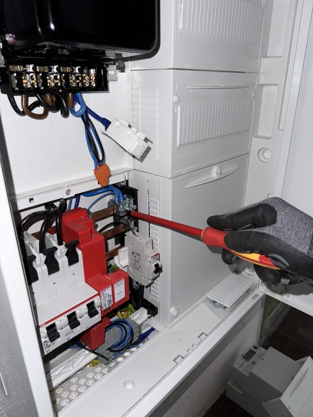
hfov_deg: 56.8
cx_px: 156
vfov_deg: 71.6
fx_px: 289
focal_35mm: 24
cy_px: 208
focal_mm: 6.76
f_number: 1.78
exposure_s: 1/5
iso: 50
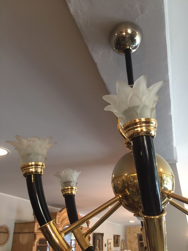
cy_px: 126
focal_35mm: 29
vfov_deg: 61.7
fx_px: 210
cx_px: 94
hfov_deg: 48.2
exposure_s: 1/33
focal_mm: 4.15
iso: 100
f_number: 2.2
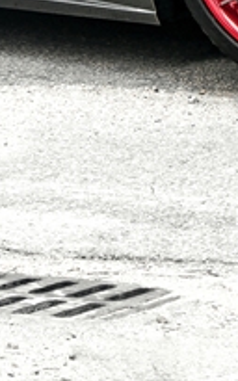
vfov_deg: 4.9
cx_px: 418
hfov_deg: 3.1
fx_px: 4362
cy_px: -342
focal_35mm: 420
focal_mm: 44
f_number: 5
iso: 160
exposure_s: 1/250
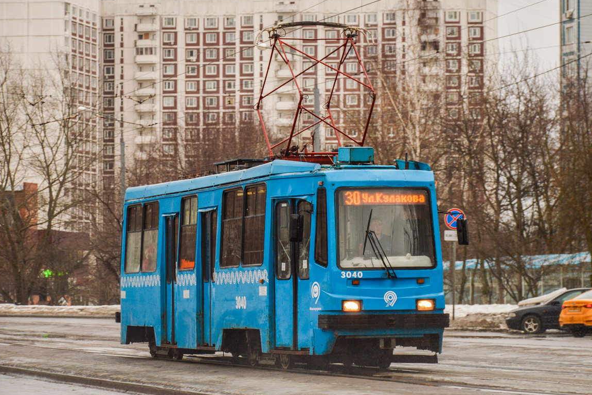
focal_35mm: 149
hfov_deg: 13.8
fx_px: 2443
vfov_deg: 9.2
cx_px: 293
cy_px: 192
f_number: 6.3
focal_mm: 95
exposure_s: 1/160
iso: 200
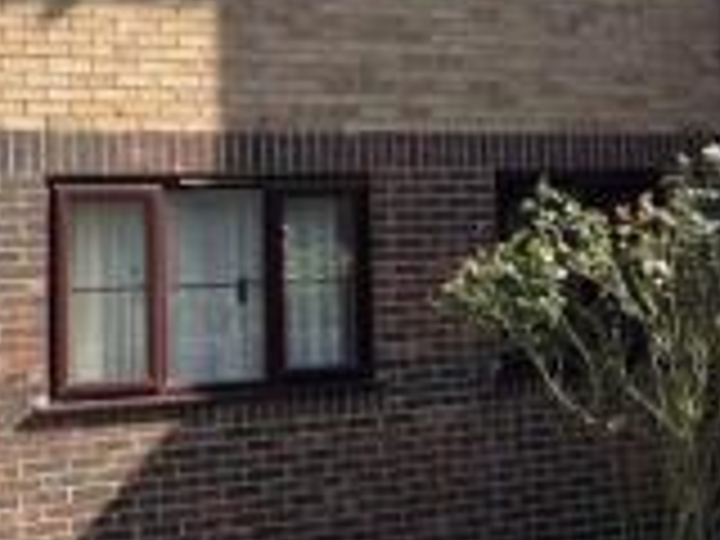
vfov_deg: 15.4
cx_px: 808
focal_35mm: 95
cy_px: 56
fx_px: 1976
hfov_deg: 19.7
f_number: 1.6
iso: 32
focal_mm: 4.2
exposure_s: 1/1082
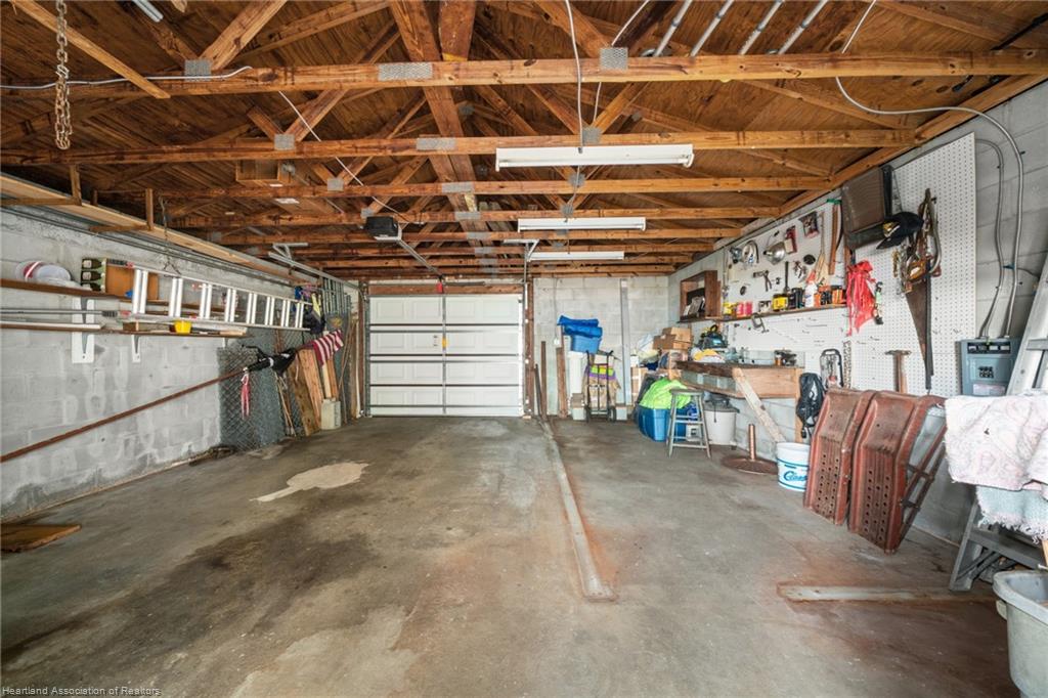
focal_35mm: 12
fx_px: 349
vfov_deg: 90.0
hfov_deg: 112.6
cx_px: 524
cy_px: 349
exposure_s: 5
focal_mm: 12
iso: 400
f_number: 11
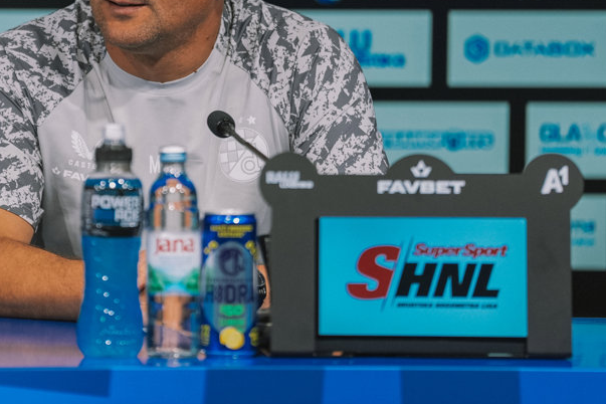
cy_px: 41
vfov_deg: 3.5
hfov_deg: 5.2
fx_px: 6699
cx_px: 128
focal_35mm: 398
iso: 800
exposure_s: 1/400
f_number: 2.8
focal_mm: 200
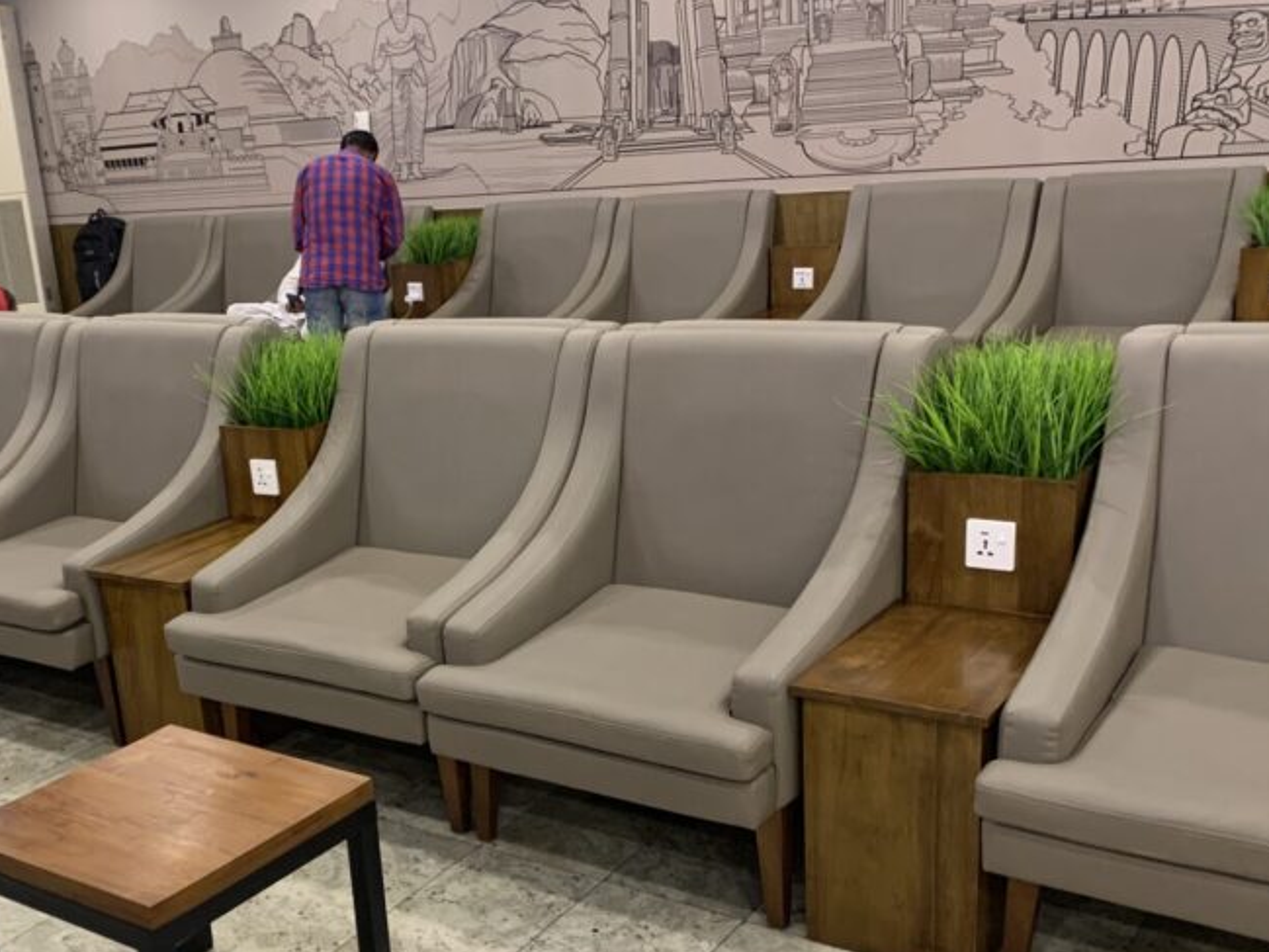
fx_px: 1503
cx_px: 391
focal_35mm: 41
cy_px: 592
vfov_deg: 35.0
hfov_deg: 44.9
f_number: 1.8
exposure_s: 1/60
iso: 320
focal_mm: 4.25
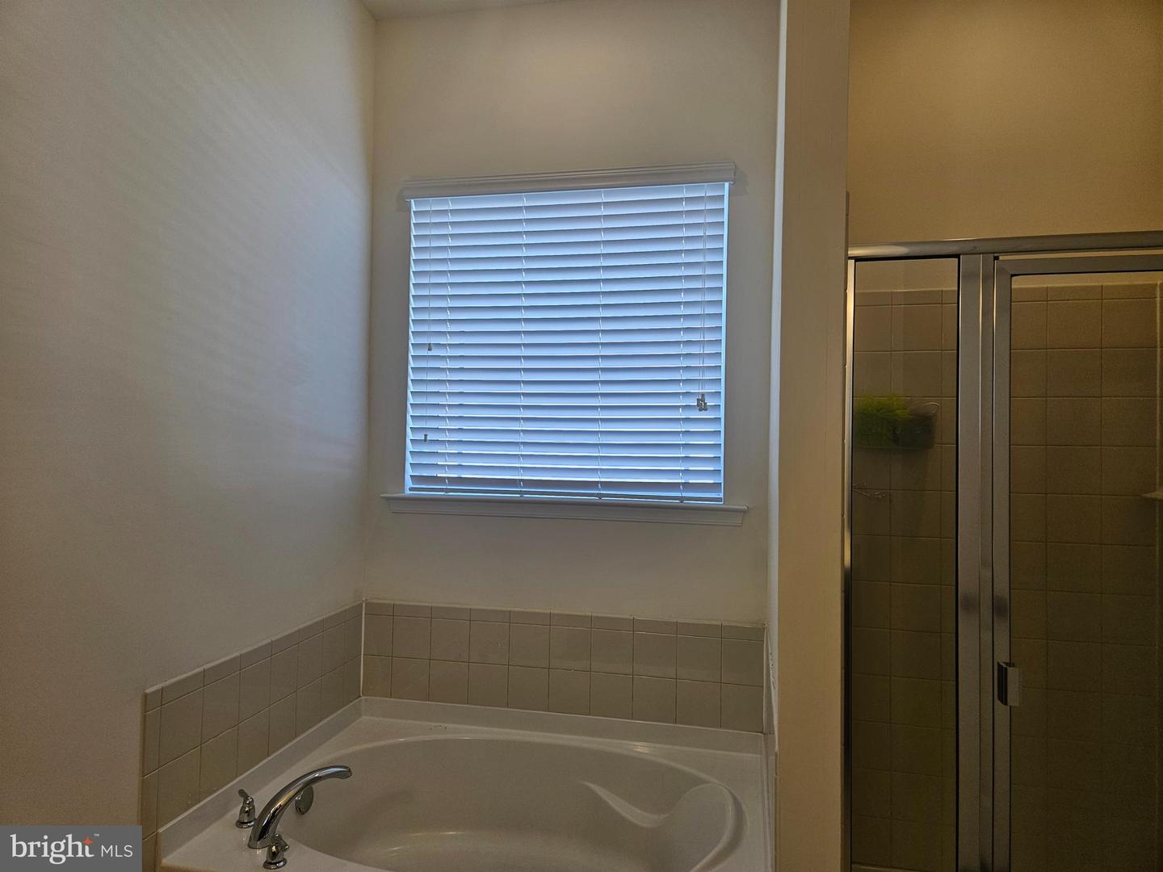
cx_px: 582
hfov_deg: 73.9
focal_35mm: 23
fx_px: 773
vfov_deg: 58.9
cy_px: 436
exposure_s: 1/120
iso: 40
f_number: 1.8
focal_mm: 5.4
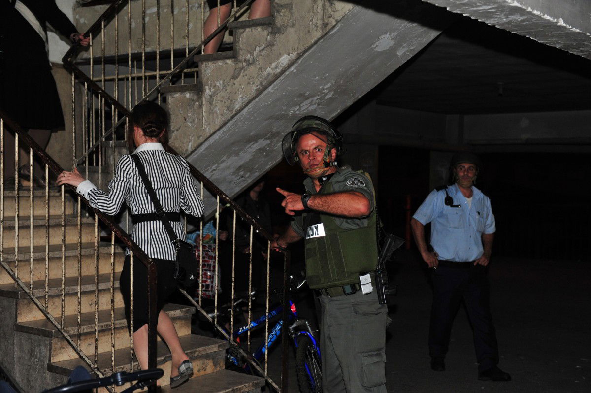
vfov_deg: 25.9
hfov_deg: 38.2
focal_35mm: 52
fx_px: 853
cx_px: 296
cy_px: 196
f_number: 4
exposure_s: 1/80
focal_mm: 52
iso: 1600
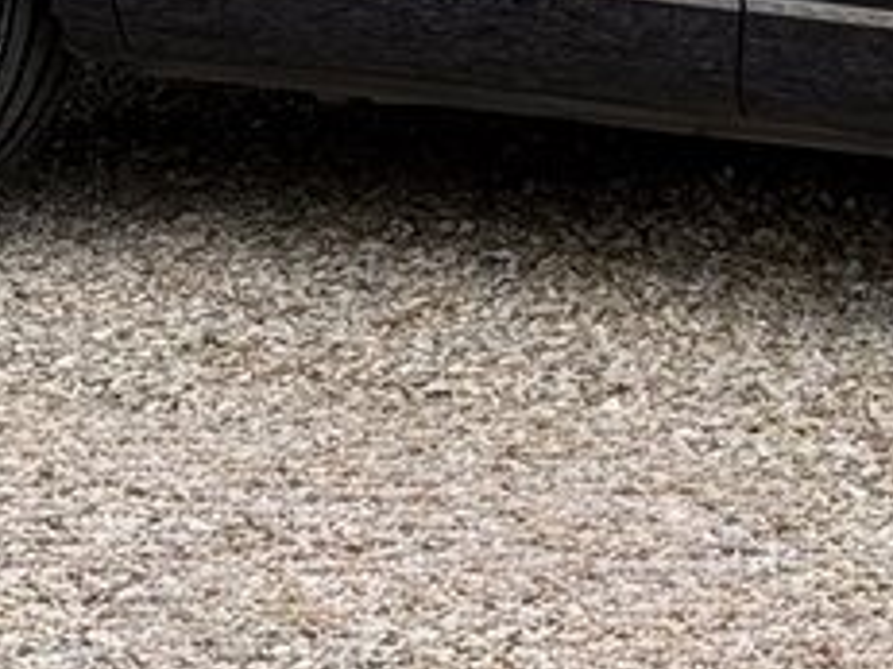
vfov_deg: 5.5
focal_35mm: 266
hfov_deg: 7.3
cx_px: 1461
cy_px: -367
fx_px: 6859
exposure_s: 1/503
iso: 80
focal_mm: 6.76
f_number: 1.78
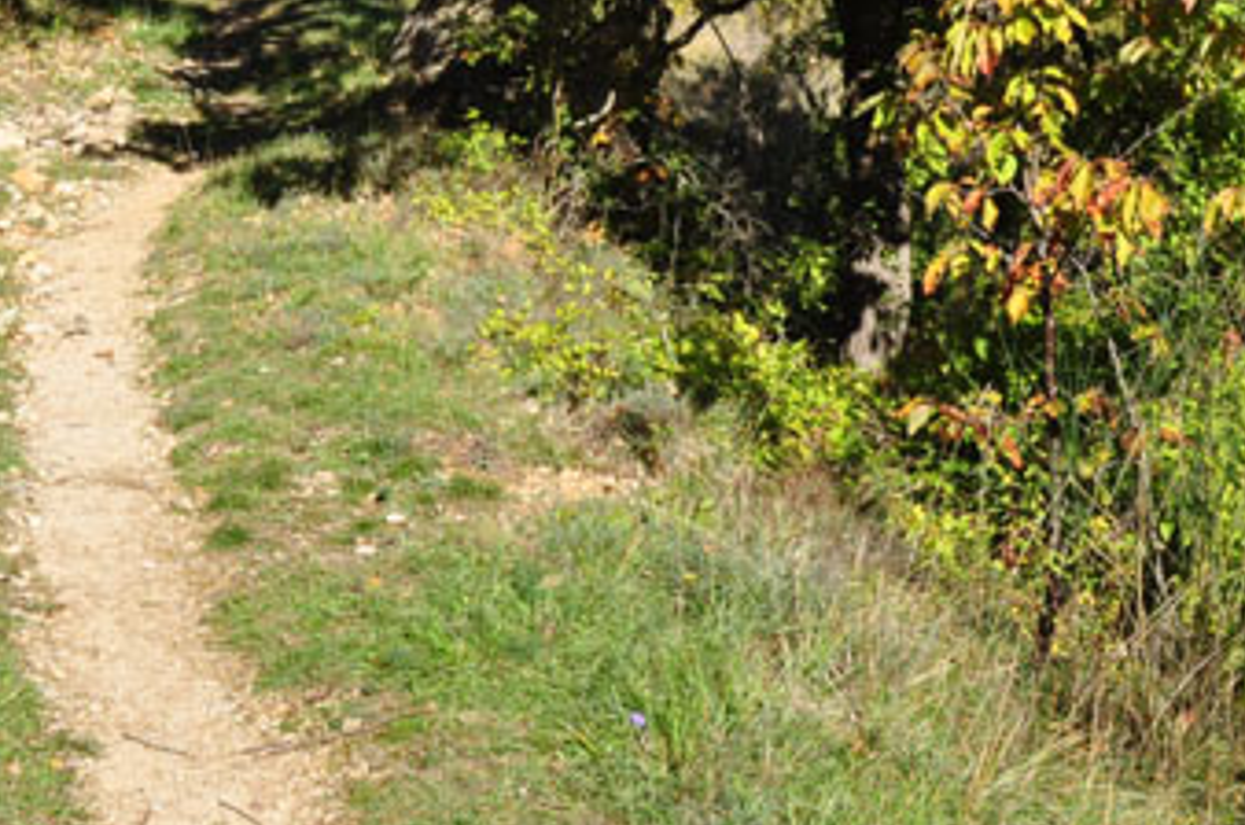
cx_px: 527
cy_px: 79
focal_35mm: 64
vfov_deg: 20.7
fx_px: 2209
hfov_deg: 31.4
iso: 400
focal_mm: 18
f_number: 13
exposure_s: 1/250
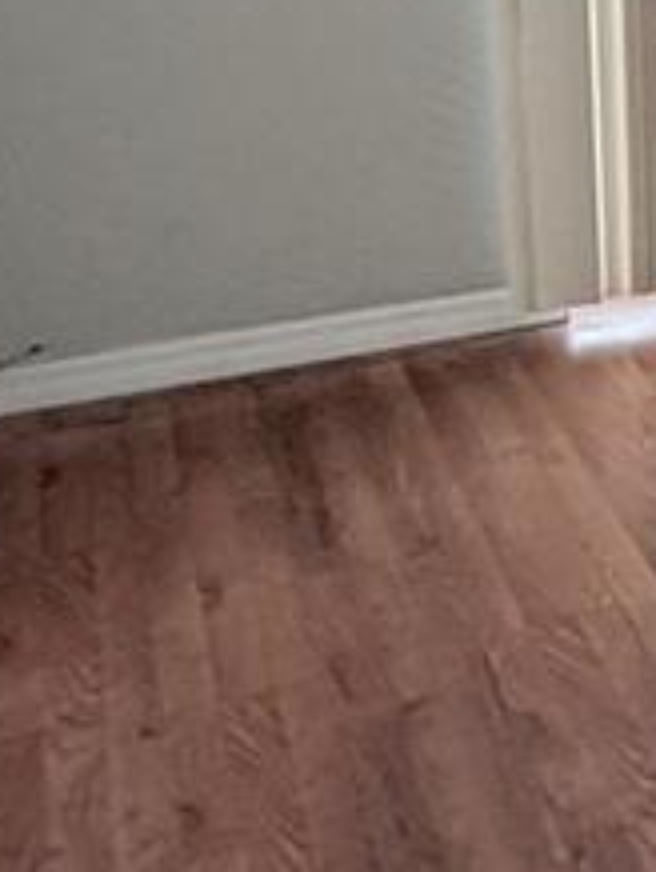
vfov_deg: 24.1
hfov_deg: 14.7
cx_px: 1420
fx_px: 1942
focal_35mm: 77
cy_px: -20
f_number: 2.2
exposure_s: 1/240
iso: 64
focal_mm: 2.22
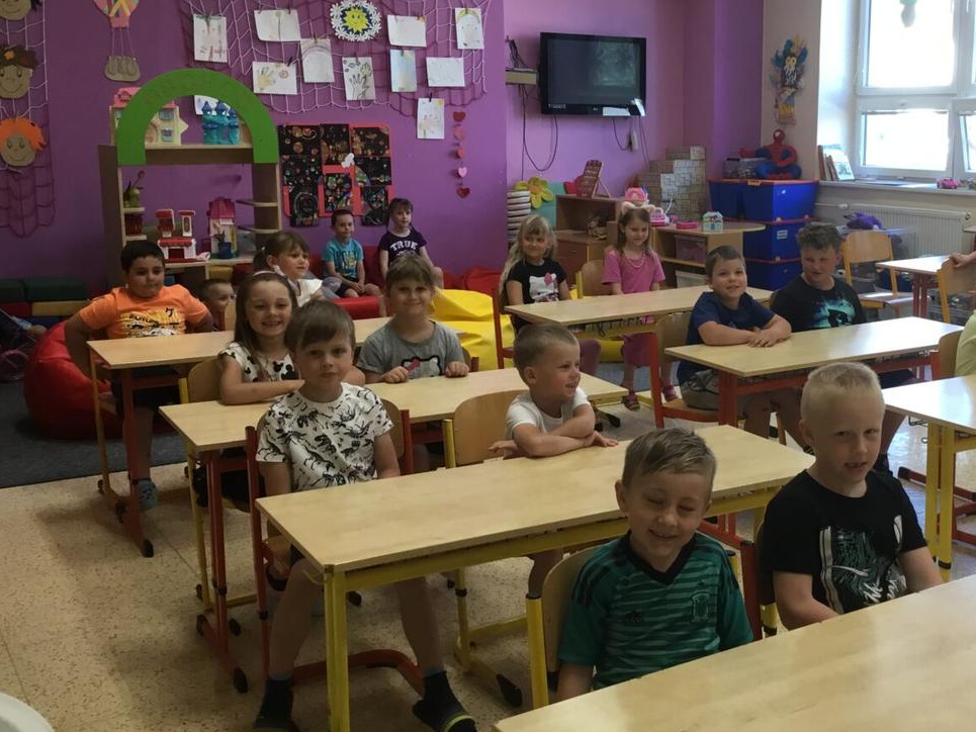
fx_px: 1213
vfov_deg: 33.5
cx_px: 662
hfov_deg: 43.1
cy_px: 312
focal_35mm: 43
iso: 25
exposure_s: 1/33
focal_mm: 3.3
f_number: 2.4
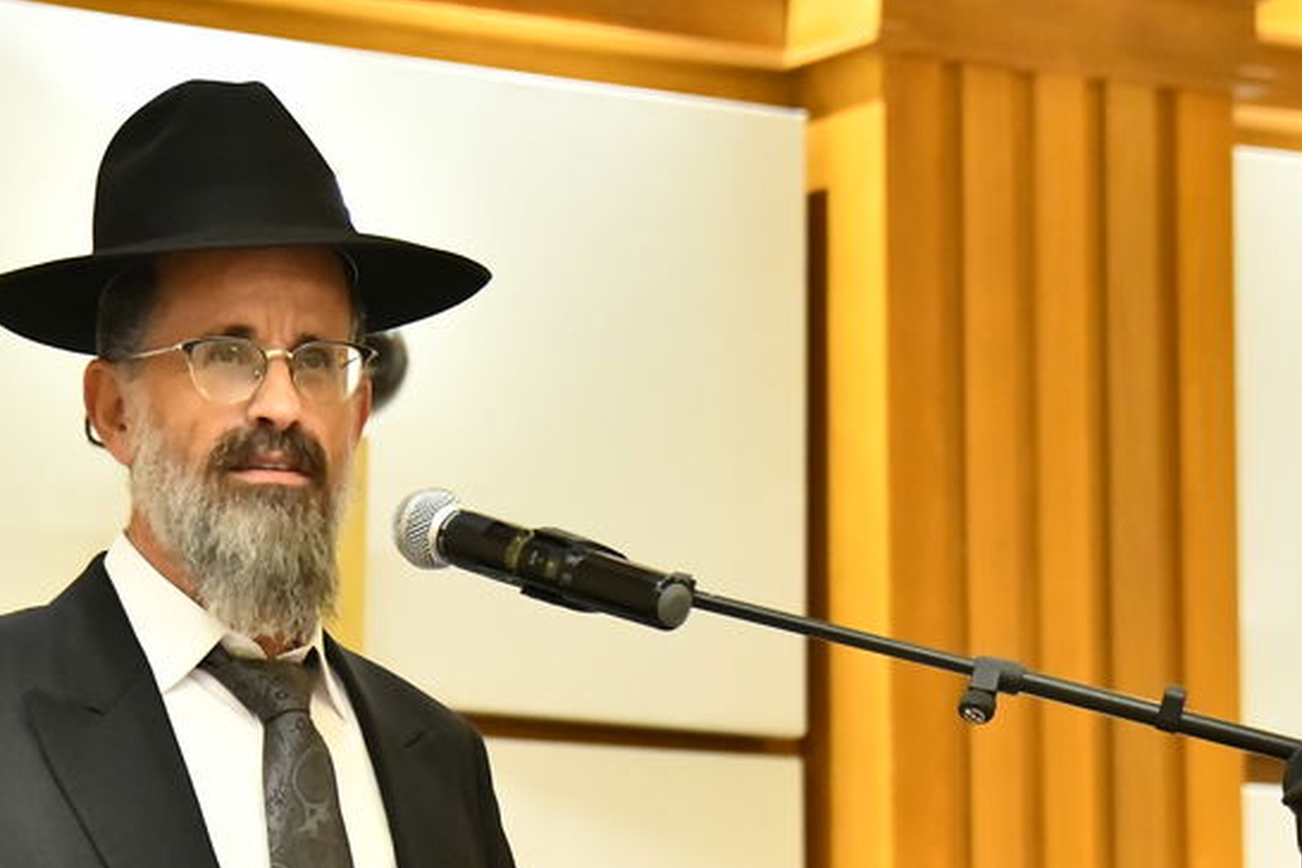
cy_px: 910
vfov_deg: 6.3
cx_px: 506
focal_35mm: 218
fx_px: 7884
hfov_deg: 9.4
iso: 5000
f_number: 5
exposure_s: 1/50
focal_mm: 85
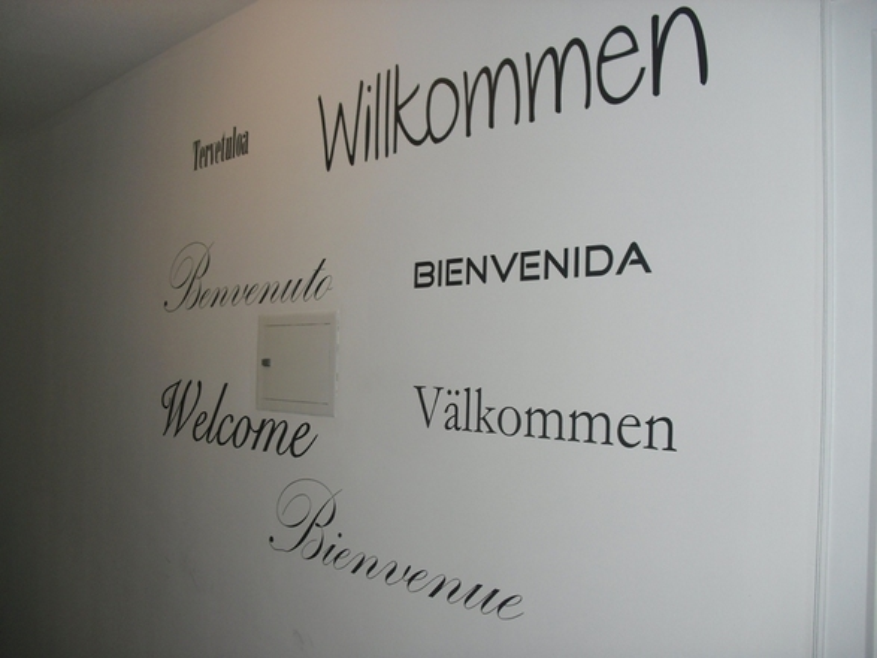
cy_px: 329
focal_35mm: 36
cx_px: 438
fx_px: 912
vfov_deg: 39.6
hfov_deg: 51.4
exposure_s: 1/60
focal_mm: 6.3
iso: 100
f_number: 3.1
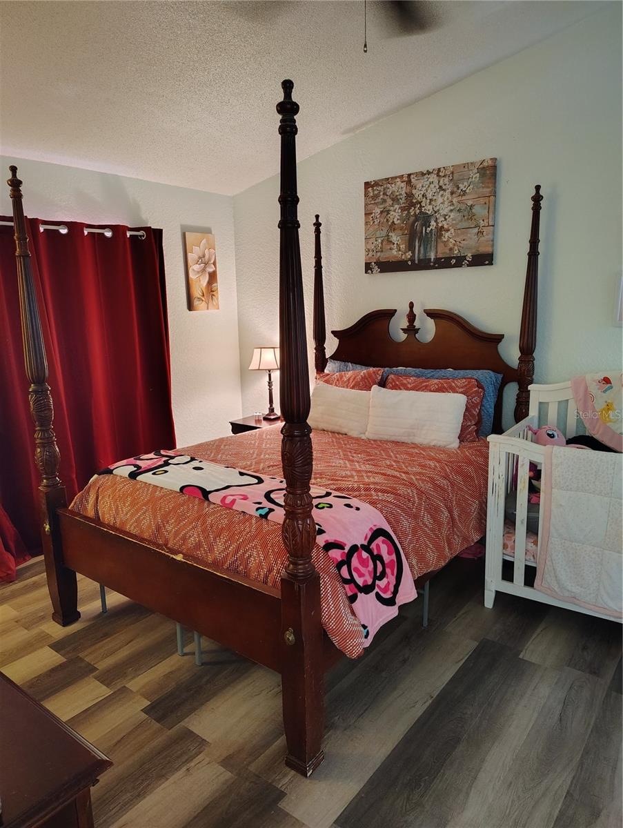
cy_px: 414
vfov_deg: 71.5
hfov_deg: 56.9
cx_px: 312
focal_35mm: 24
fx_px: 575
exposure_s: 1/30
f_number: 1.8
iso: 1975
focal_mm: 5.56
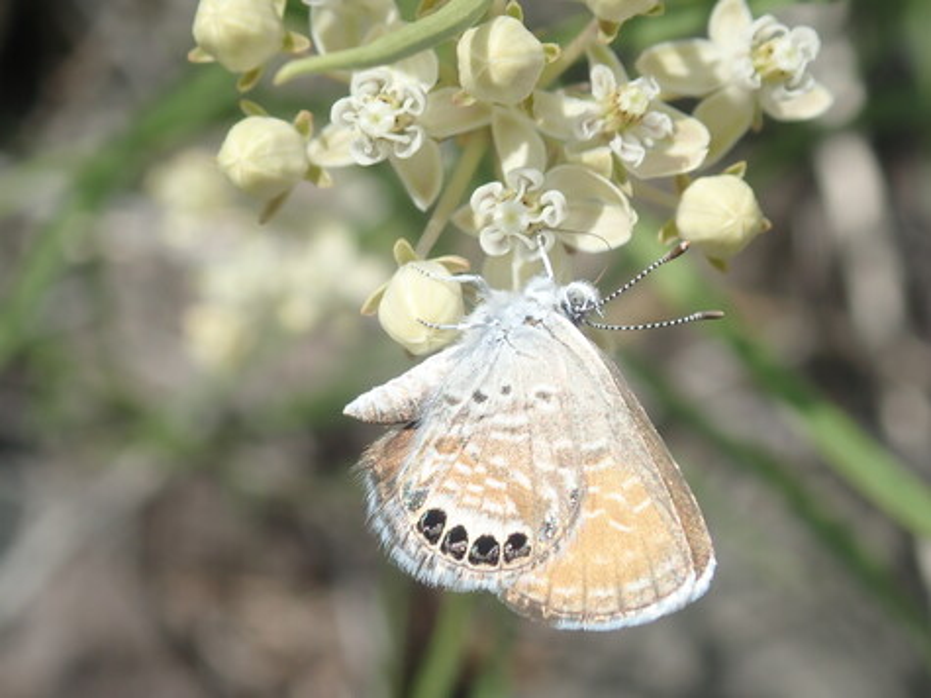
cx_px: 466
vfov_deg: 14.8
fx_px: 2689
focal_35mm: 100
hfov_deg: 19.6
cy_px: 349
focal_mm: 18
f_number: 6.3
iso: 100
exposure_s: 1/320
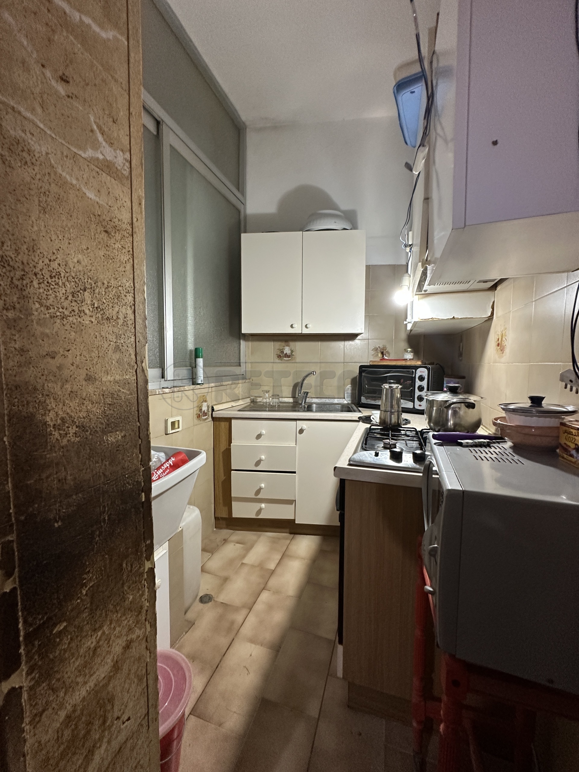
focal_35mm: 14
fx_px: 312
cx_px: 290
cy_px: 386
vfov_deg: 102.1
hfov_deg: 85.7
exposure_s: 1/50
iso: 250
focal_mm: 2.22
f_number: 2.2
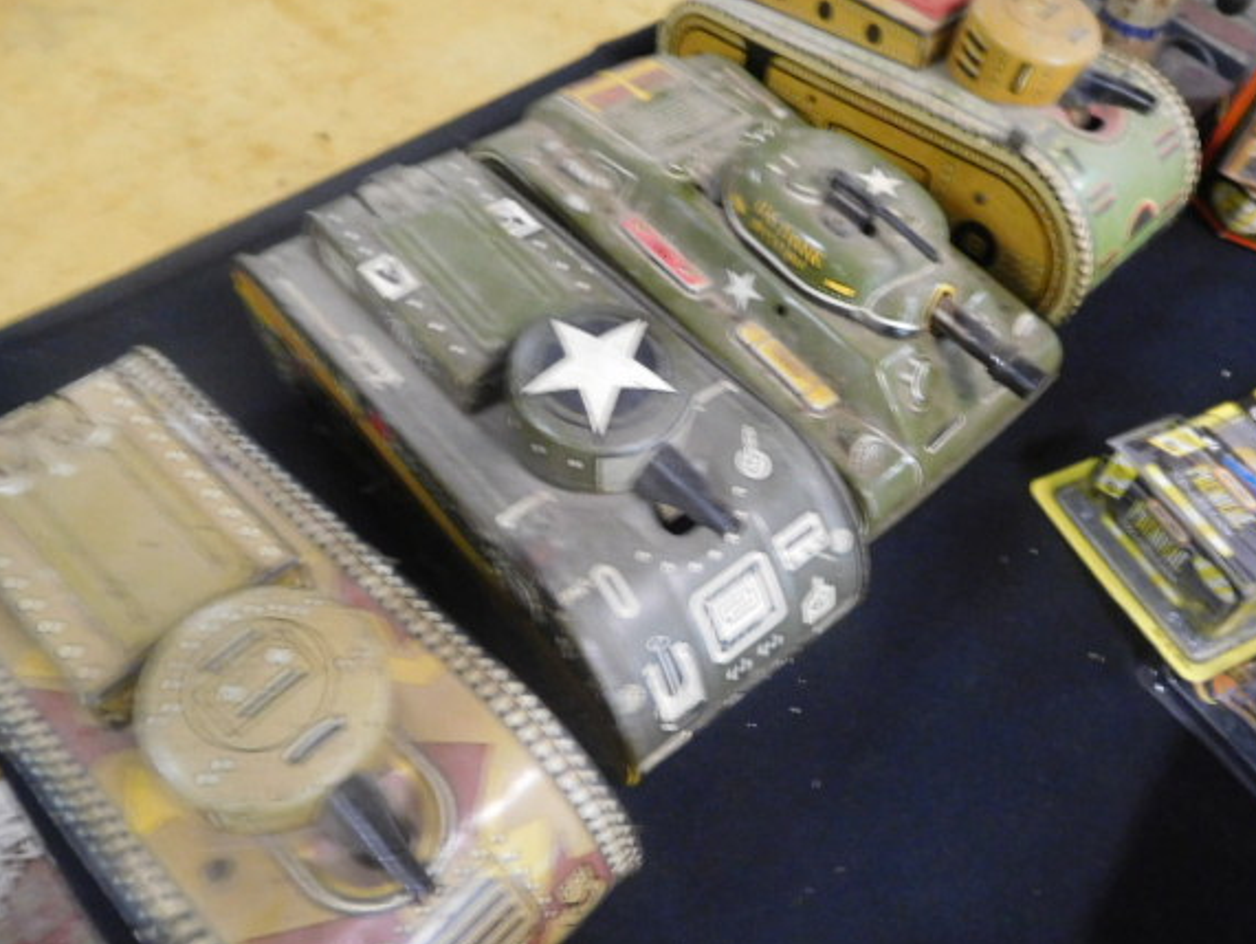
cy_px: 447
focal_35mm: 28
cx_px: 686
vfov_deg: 49.8
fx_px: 1017
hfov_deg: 63.3
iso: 640
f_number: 3.4
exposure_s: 1/8
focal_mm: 4.5
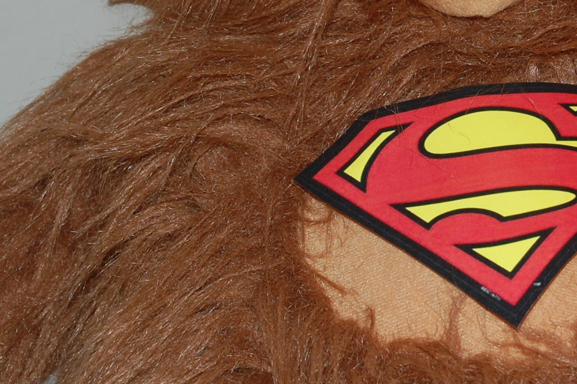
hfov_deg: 10.7
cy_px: 25
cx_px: 480
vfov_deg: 7.1
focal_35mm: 192
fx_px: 3078
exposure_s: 1/60
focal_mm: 55
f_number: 5.6
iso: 400
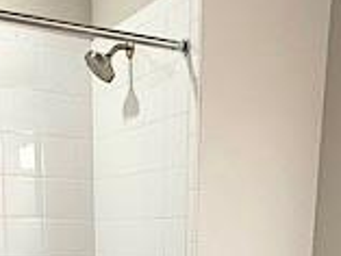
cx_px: 187
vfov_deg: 18.4
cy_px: 424
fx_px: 661
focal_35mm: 67
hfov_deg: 28.9
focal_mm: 2.22
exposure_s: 1/120
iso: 160
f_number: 2.2
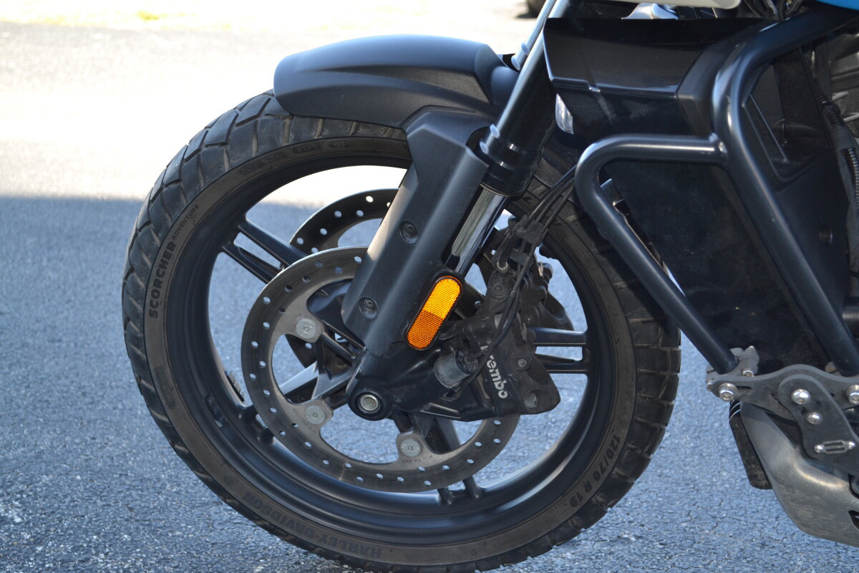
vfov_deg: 22.6
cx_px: 430
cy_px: 286
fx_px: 1432
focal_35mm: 60
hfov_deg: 33.4
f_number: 5.3
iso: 320
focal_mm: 40
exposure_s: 1/125
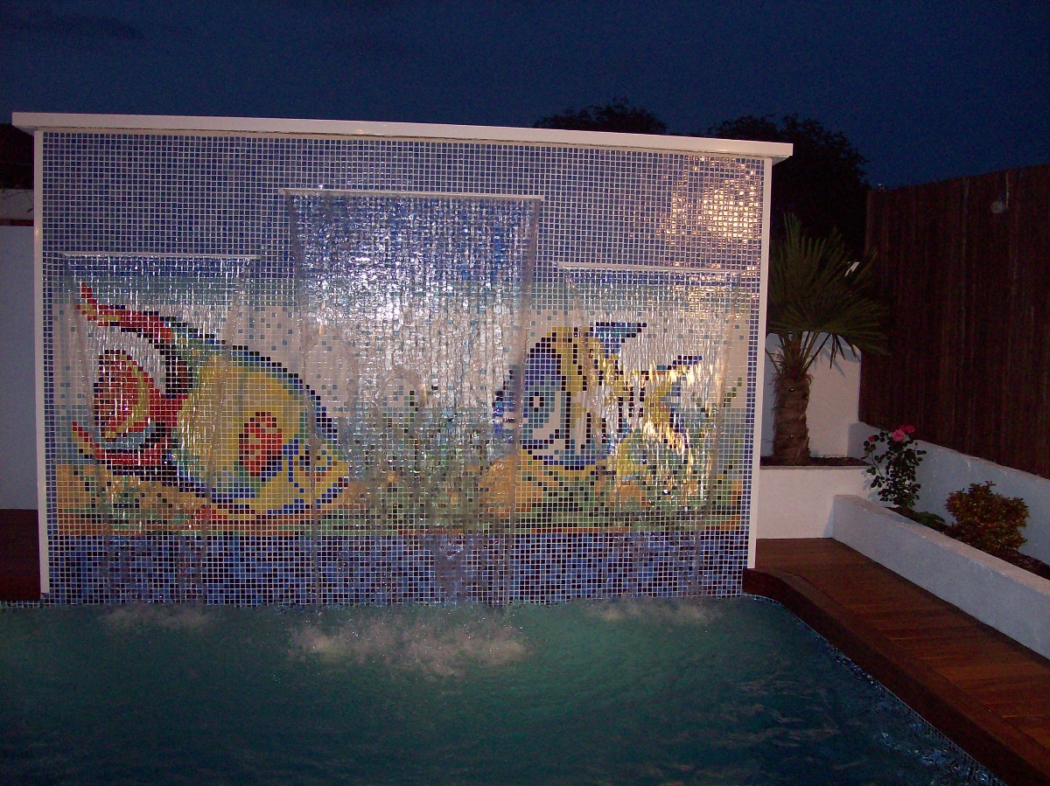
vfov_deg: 39.6
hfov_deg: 51.4
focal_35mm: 36
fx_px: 1092
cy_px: 393
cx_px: 525
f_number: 2.7
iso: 140
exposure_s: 1/45.3
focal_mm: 6
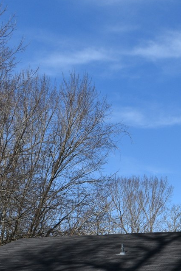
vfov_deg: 22.7
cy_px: 269
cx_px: 277
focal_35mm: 86
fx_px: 649
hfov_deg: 14.7
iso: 200
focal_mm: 18
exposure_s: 1/400
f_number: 10
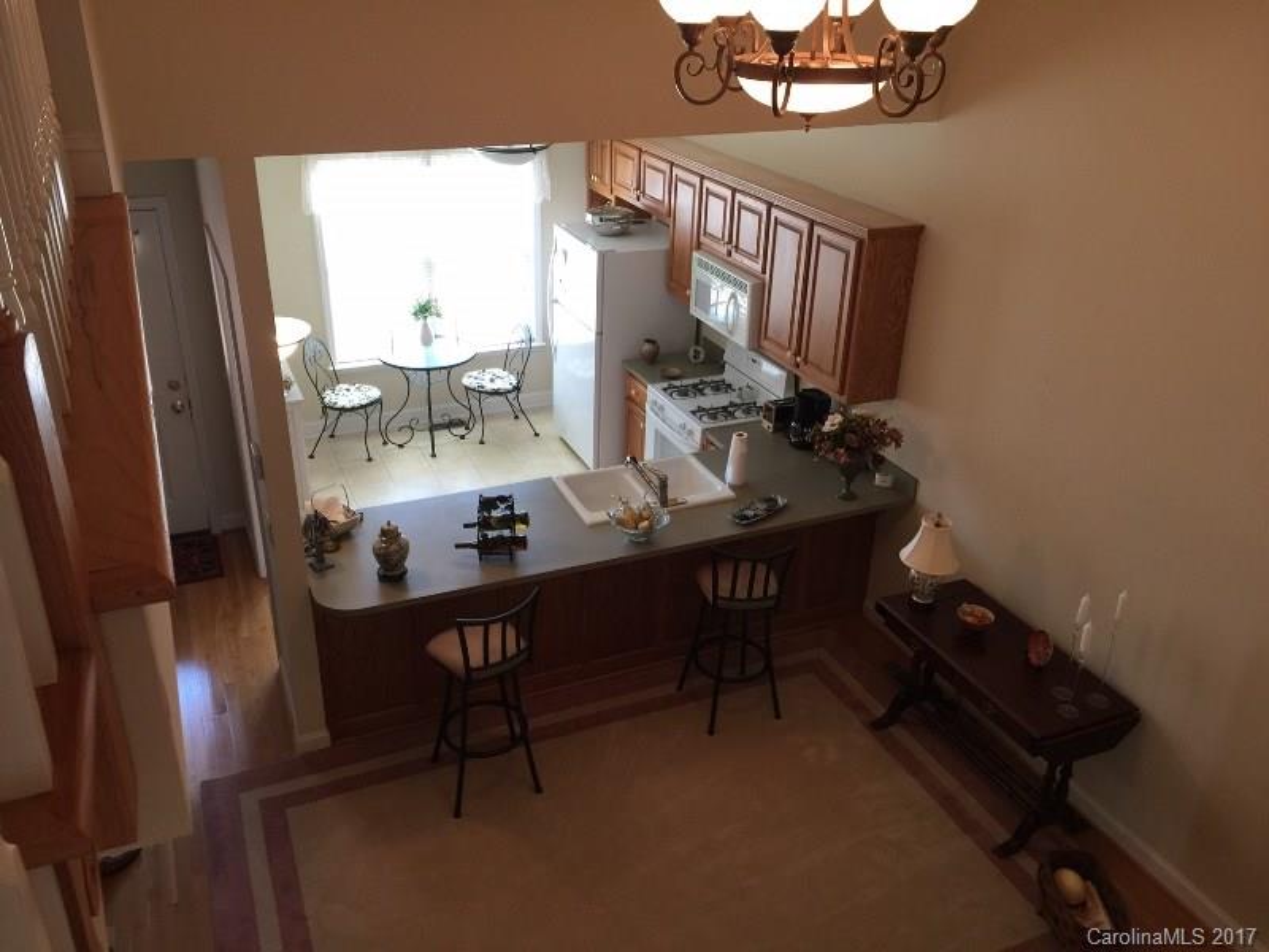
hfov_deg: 61.7
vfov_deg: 48.2
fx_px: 1063
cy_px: 476
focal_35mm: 29
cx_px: 634
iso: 40
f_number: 2.2
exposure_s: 1/30
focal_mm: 4.15
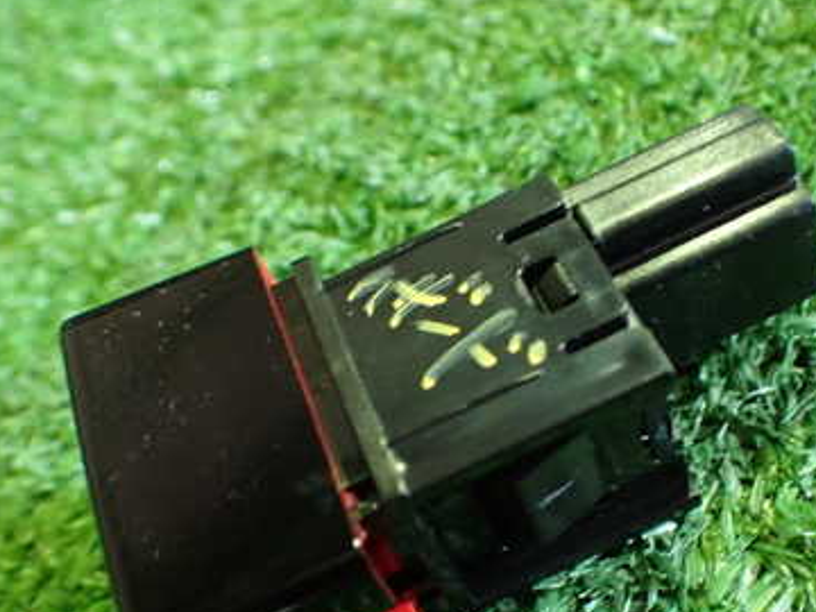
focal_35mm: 50
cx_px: 476
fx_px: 1179
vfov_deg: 28.7
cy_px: 447
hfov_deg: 38.1
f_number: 2.3
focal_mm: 5.4
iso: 800
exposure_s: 1/40
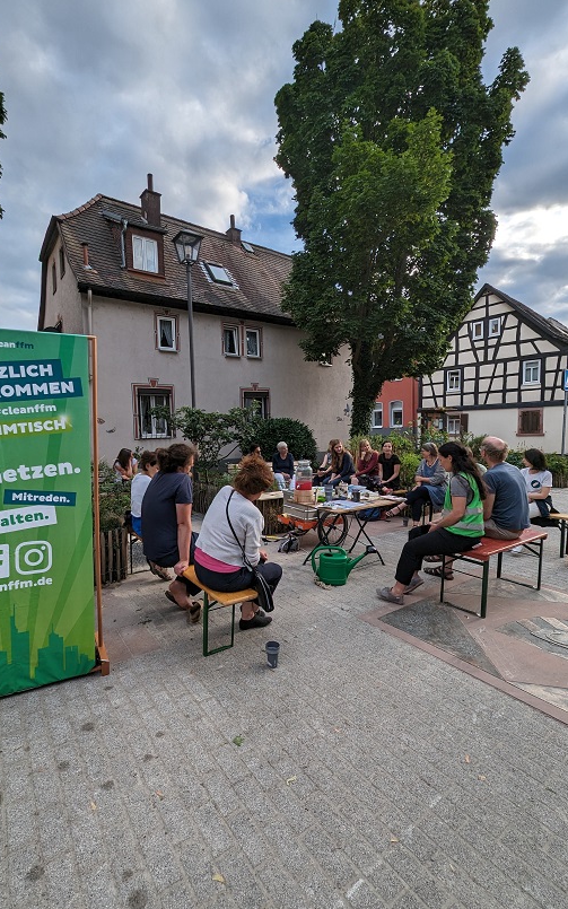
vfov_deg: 105.3
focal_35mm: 14
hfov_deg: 78.1
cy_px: 456
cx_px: 241
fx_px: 347
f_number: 2.2
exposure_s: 1/678
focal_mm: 1.95
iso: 43
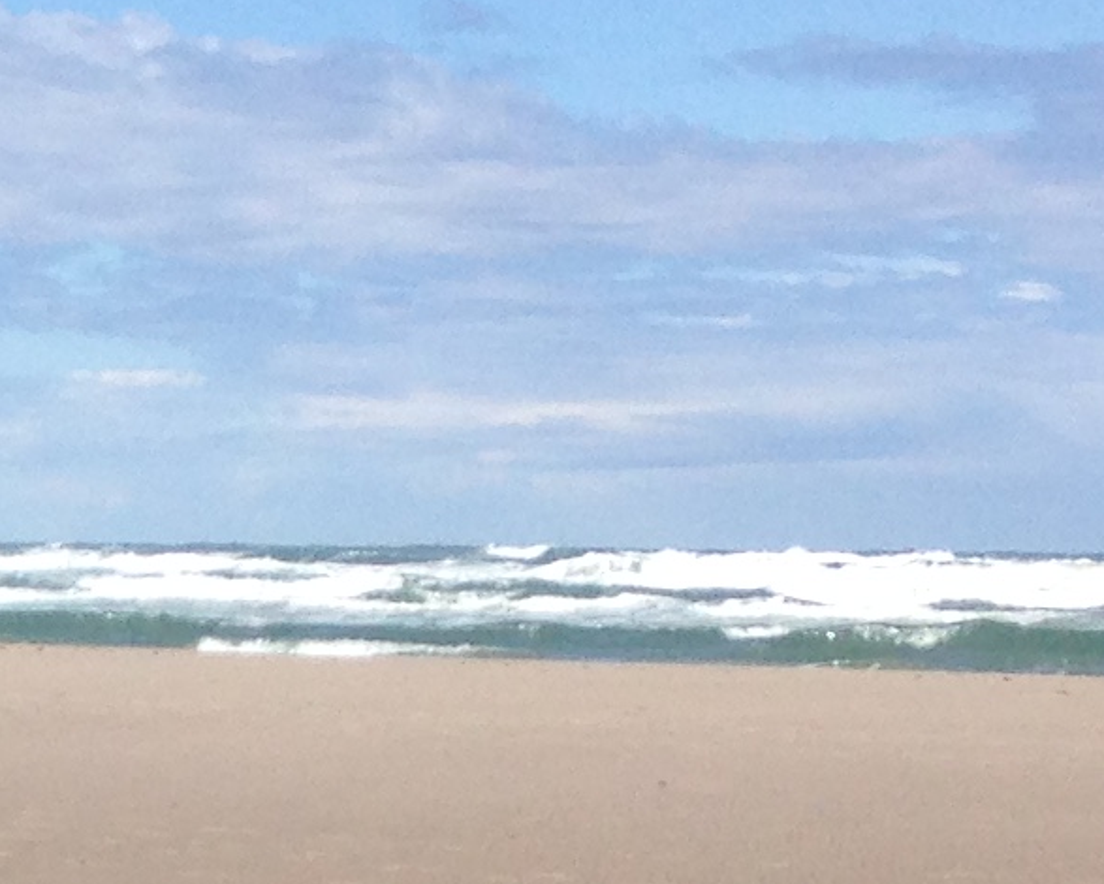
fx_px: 5851
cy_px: 1589
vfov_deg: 8.3
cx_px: -681
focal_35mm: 179
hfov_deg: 10.3
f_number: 2.4
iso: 50
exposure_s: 1/2008
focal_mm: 4.12
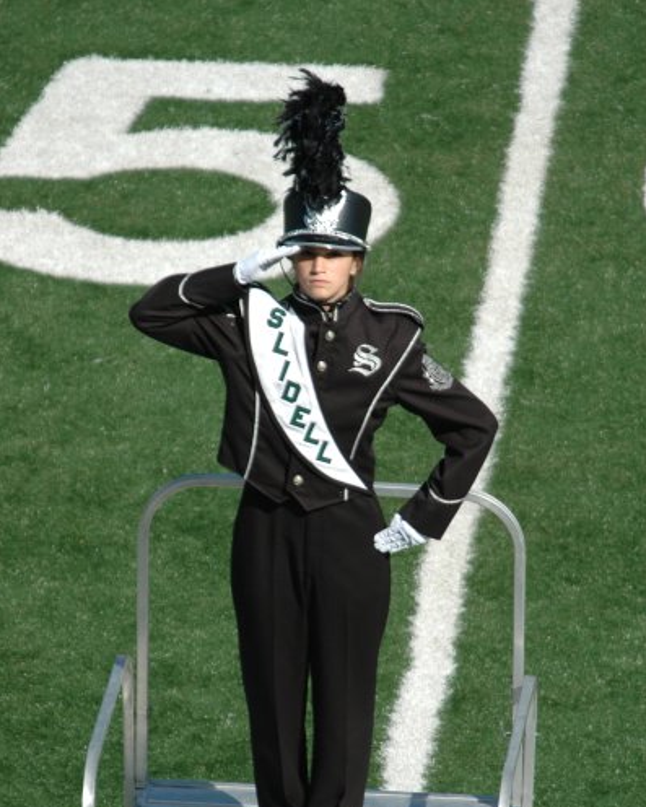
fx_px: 16270
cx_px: 323
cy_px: 460
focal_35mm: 681
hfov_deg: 2.3
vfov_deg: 2.8
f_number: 5.6
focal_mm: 400
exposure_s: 1/1250
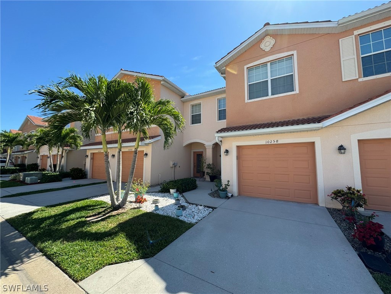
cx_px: 196
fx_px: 158
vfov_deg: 85.7
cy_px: 147
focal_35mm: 14
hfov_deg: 102.1
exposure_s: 1/796
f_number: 2.2
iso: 50
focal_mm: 2.22
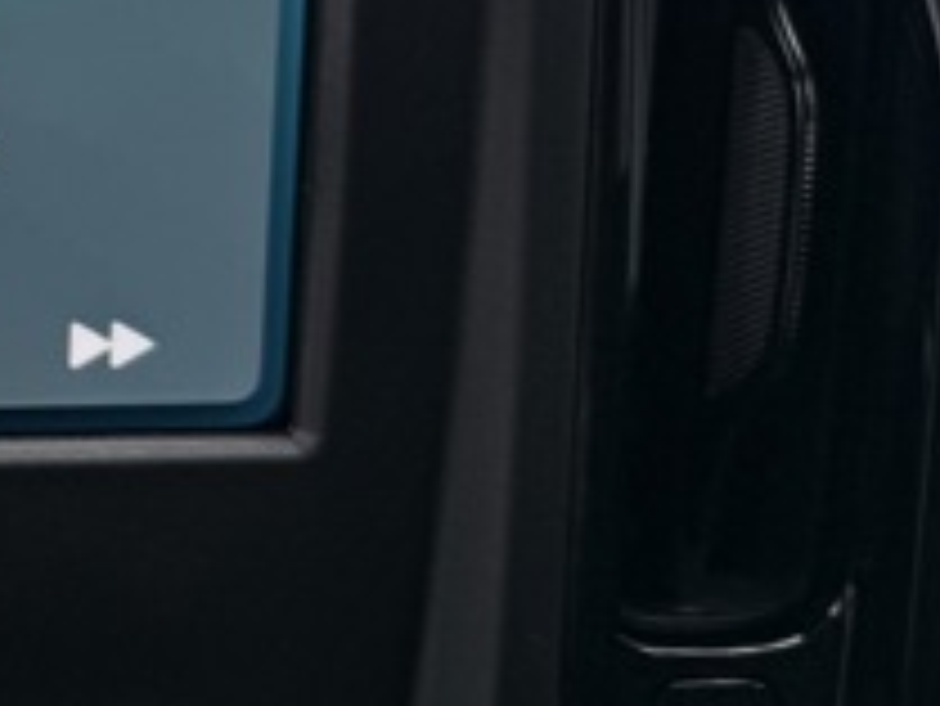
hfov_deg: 17.6
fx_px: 2500
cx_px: -711
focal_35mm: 92
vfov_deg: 15.9
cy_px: 112
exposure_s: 1/298
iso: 80
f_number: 1.78
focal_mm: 6.76
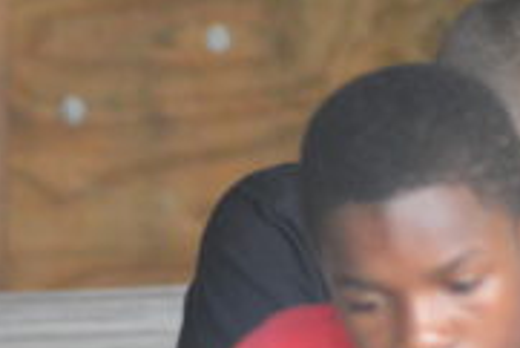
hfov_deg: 1.4
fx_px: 21539
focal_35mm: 1490
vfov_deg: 0.9
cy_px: 226
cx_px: 241
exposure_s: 1/100
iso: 3200
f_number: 5.6
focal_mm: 300
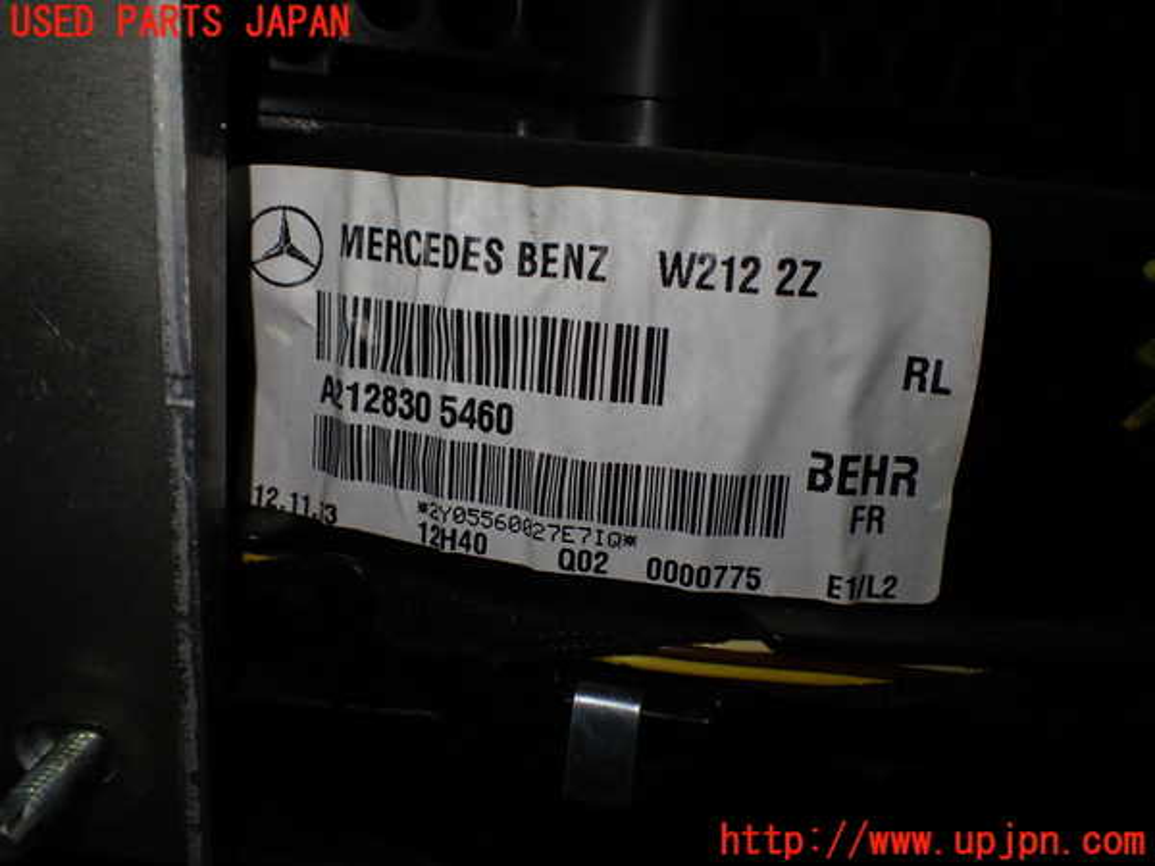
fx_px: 1001
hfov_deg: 60.0
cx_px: 578
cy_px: 433
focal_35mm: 30
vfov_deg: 46.8
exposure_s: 1/200
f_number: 2.3
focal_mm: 5.4
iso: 100
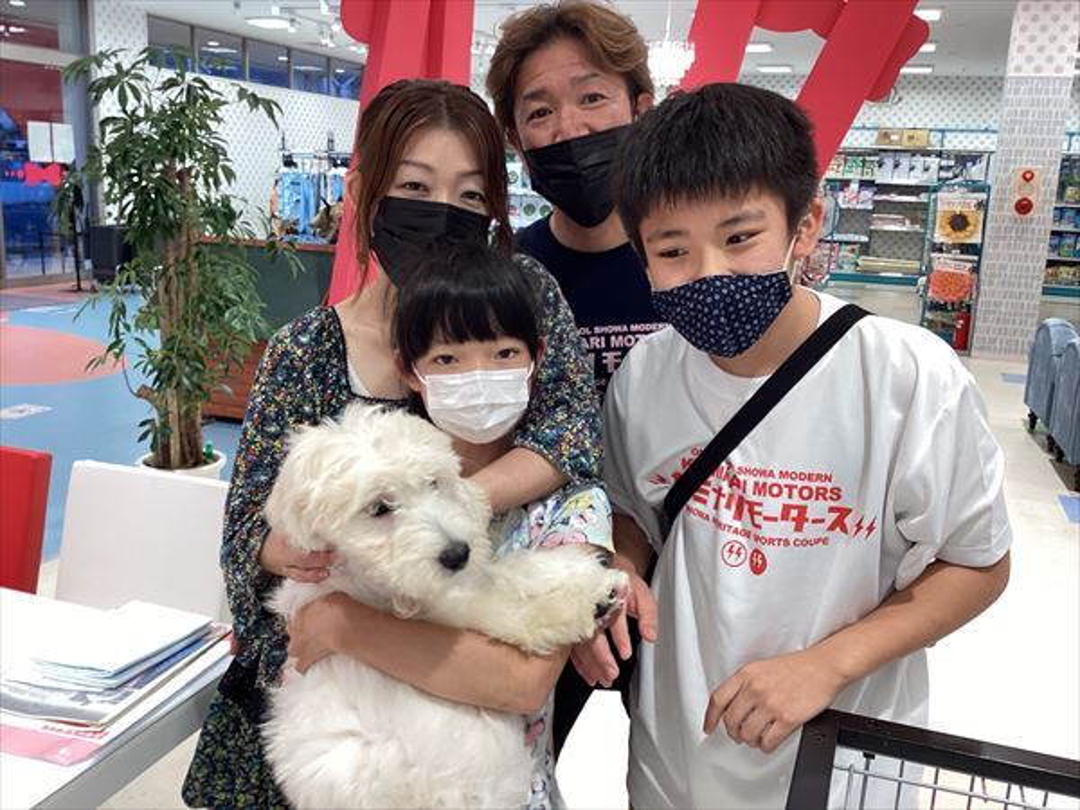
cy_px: 405
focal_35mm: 31
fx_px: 967
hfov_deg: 58.4
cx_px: 540
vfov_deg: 45.4
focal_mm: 3.3
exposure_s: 1/50
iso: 64
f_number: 2.4
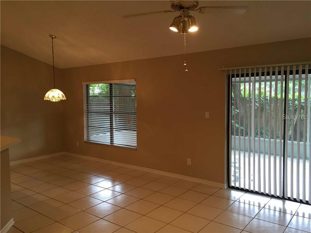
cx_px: 156
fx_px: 261
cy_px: 116
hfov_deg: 61.7
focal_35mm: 29
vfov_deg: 48.2
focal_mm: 4.15
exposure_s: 1/30
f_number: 2.2
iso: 80
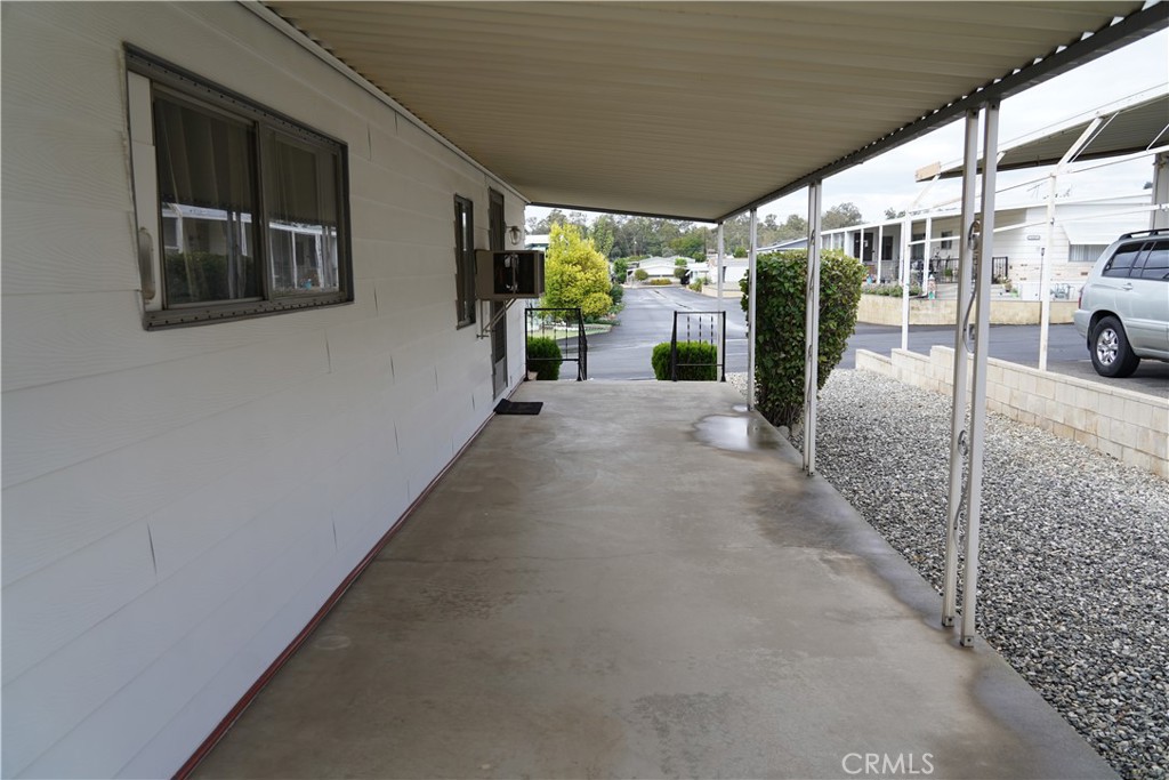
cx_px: 584
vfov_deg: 49.6
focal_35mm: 26
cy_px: 390
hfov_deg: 69.4
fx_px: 844
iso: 100
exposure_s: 1/200
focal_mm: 26
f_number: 4.5
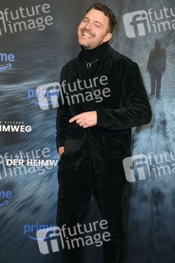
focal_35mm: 57
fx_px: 416
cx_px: 94
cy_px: 129
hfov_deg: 23.8
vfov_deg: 35.1
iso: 1600
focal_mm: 52
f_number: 6.3
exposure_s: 1/250
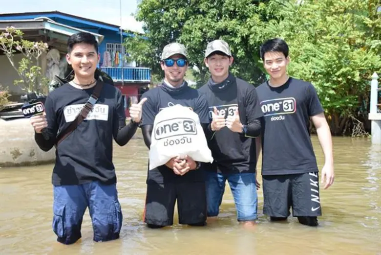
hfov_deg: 43.6
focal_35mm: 45
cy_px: 128
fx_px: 476
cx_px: 190
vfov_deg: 29.9
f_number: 5
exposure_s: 1/4000
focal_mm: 30
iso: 1600
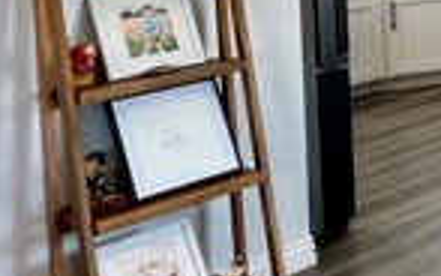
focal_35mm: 60
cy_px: -135
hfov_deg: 18.8
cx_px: 900
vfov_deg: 19.1
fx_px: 721
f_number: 1.8
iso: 100
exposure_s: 1/120
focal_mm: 1.57
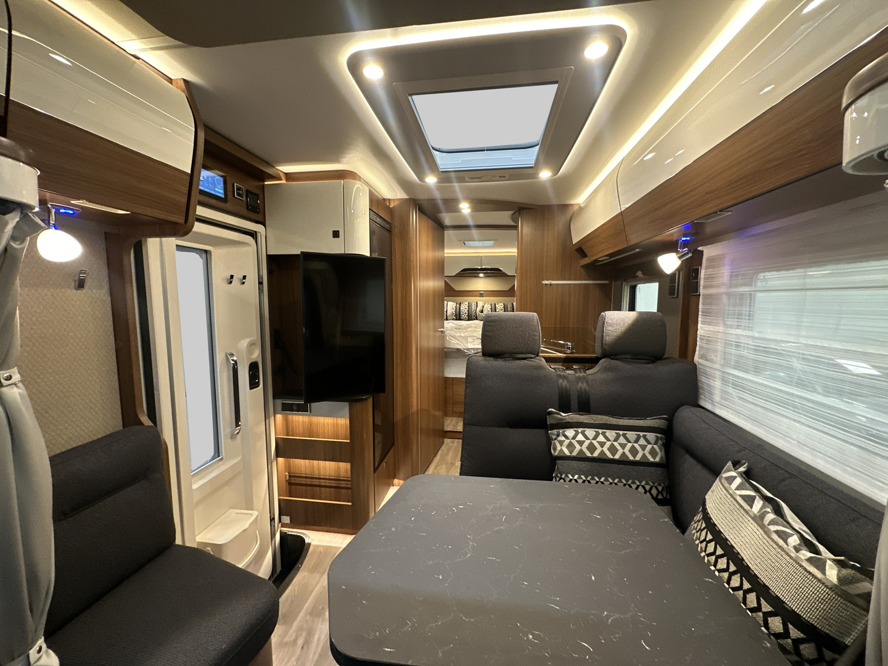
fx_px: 359
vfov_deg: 85.7
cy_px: 333
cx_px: 444
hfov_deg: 102.1
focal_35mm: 14
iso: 400
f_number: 2.2
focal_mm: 2.22
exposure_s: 1/60
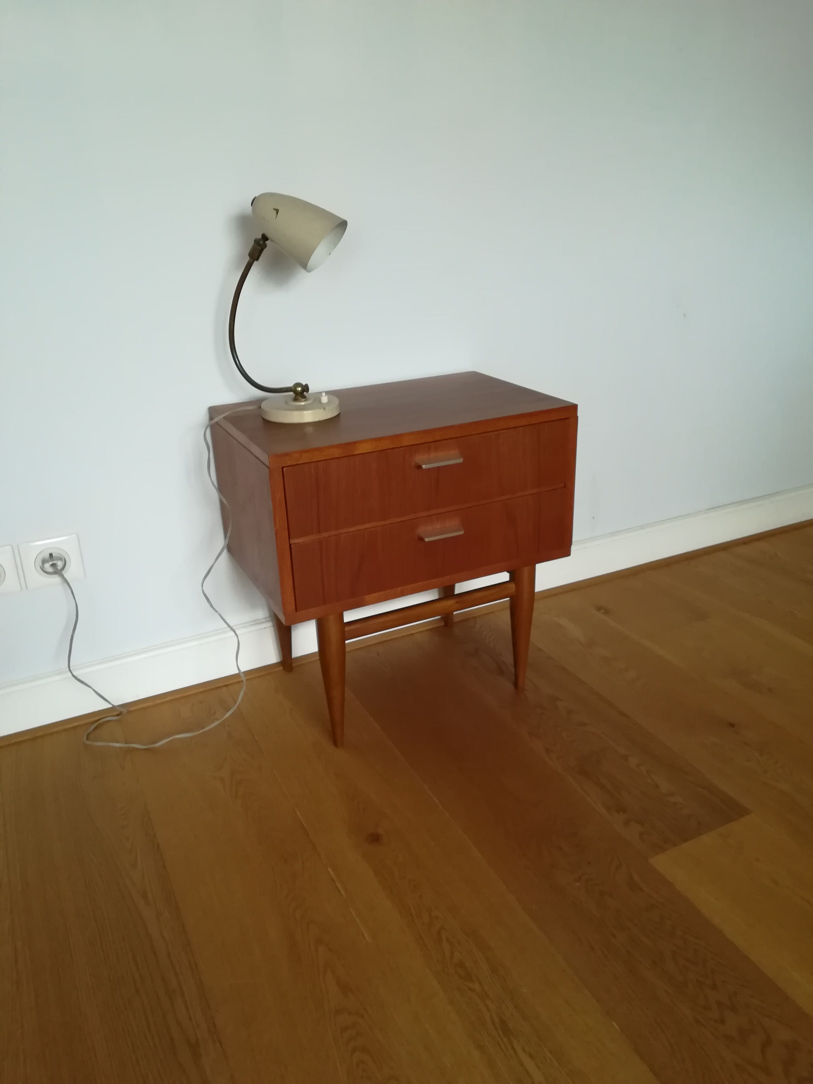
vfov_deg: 67.3
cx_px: 406
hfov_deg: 53.1
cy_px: 542
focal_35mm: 26
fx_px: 814
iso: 320
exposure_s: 1/25
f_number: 2.2
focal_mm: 3.83
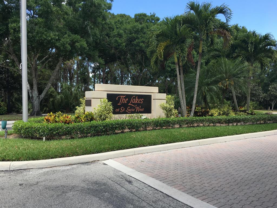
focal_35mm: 29
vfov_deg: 48.2
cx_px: 138
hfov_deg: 61.7
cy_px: 104
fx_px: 232
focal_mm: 4.15
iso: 25
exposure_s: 1/444
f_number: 2.2
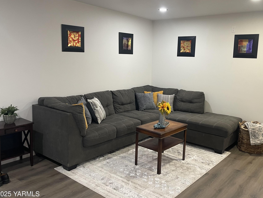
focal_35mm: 30
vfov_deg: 46.7
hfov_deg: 59.7
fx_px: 228
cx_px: 149
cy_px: 86
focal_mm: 5.1
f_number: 1.6
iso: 125
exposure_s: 1/60
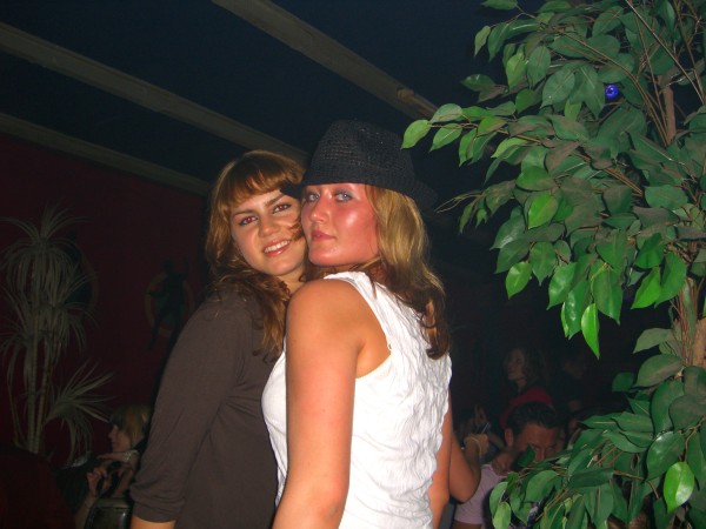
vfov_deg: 37.7
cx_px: 353
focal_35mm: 38
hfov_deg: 49.0
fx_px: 775
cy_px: 264
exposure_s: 1/60
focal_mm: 7.9
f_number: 2.8
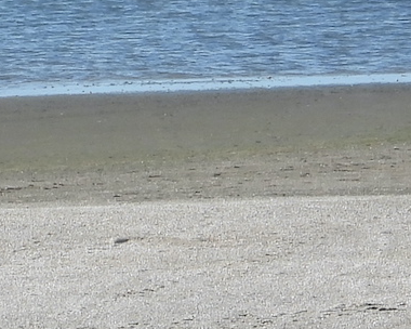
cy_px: 787
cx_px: -332
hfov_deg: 1.2
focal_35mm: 1643
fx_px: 19985
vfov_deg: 0.9
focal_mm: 57.5
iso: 200
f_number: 4.5
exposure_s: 1/800
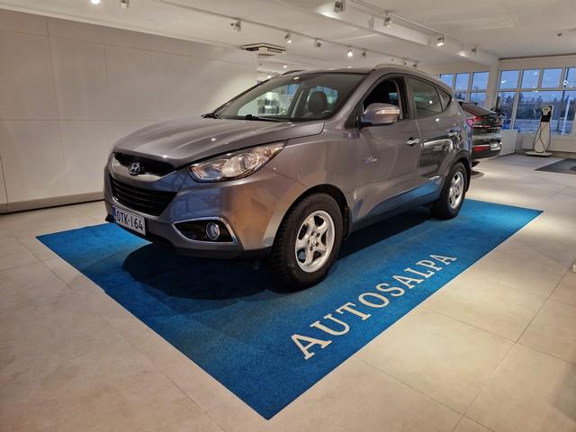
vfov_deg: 58.9
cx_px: 288
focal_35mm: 23
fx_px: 383
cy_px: 216
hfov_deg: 73.9
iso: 160
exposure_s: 1/180
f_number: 1.8
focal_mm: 5.4
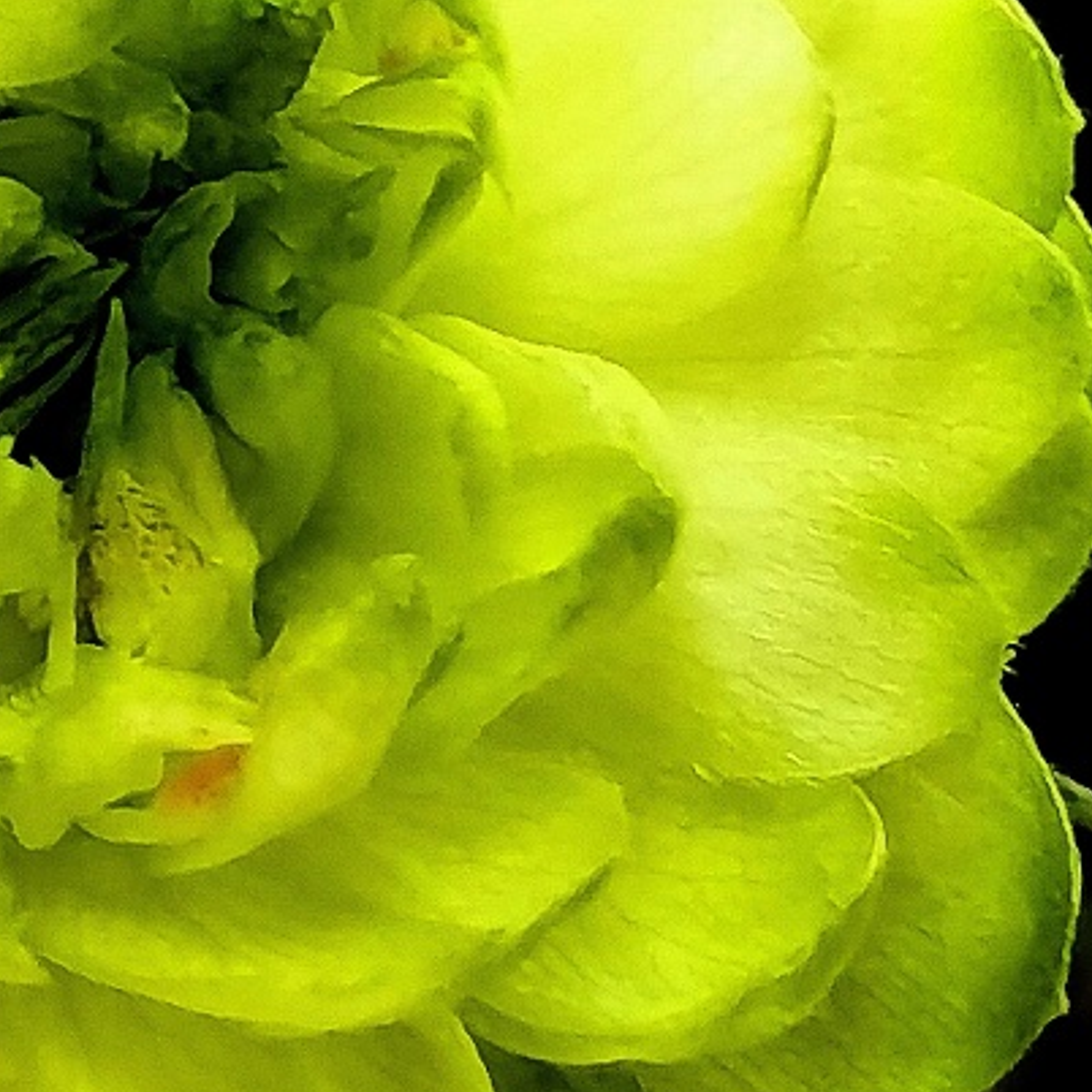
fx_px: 12706
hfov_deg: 4.9
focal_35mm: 356
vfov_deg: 4.9
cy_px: 497
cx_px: 8
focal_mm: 6.71
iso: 50
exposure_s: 1/100
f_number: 1.9
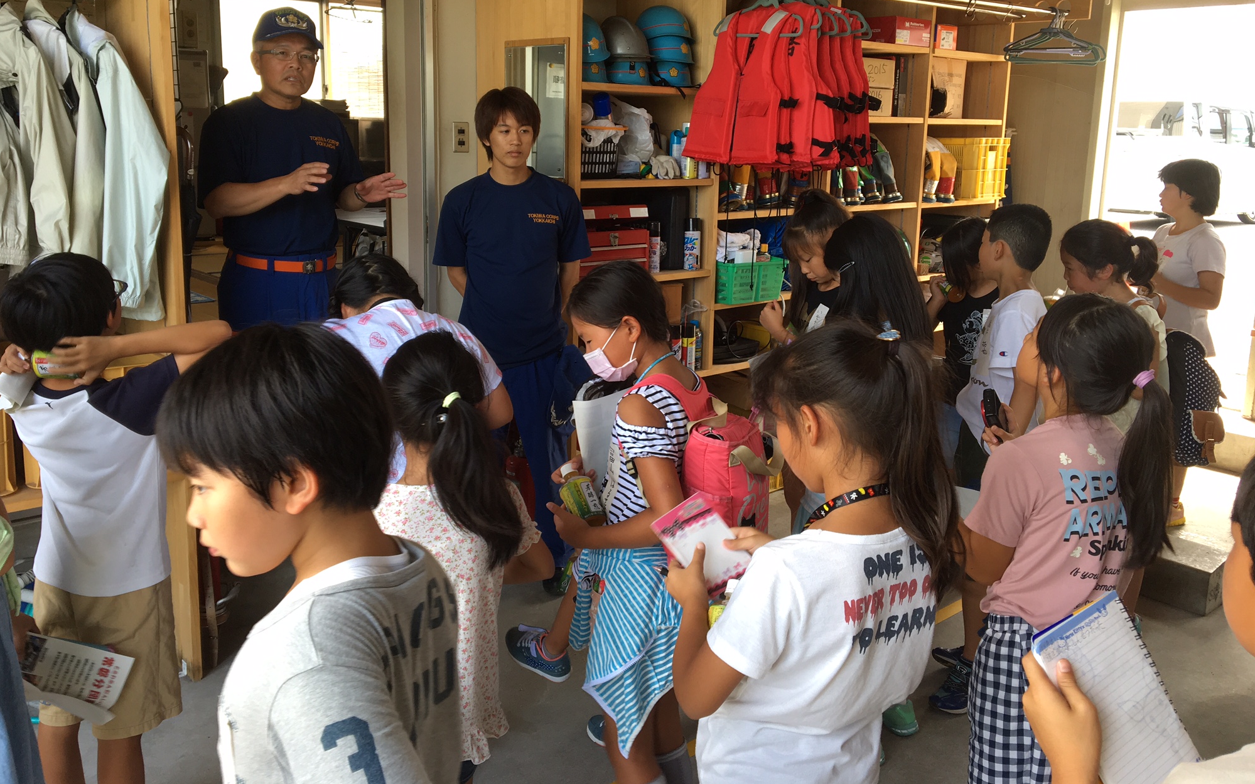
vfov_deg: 40.5
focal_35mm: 31
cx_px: 625
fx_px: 1060
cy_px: 326
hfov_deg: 61.2
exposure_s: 1/60
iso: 25
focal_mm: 4.15
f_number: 2.2
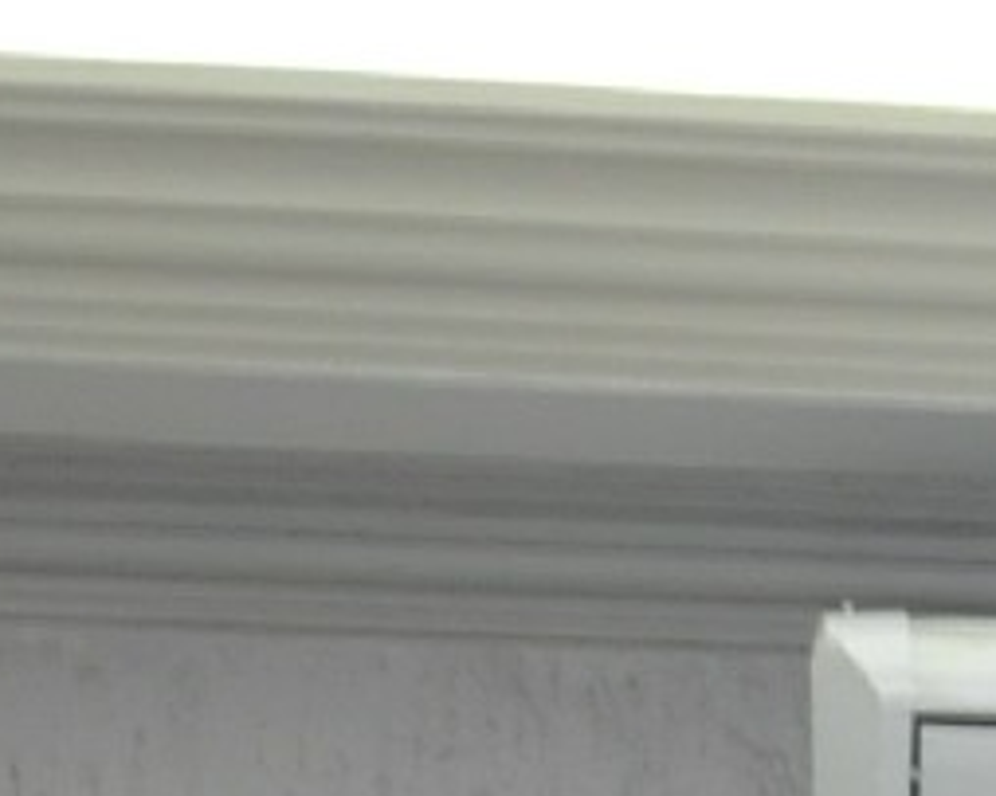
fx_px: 9796
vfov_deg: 4.5
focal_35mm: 332
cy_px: 2353
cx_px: 2714
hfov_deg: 5.5
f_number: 5.6
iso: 800
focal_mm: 25
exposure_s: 1/80
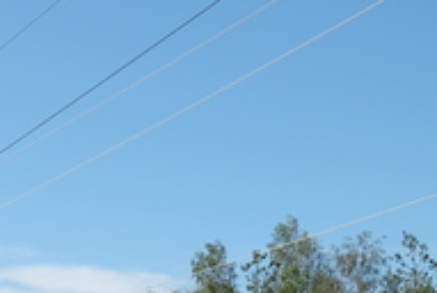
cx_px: -368
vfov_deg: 10.5
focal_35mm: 120
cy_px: 593
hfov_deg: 14.7
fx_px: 1459
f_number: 3.6
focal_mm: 19.6
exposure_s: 1/1000
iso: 200
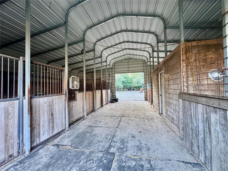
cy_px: 86
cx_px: 114
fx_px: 92
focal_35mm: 14
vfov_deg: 85.7
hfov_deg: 102.1
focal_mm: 2.22
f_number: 2.2
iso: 320
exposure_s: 1/95
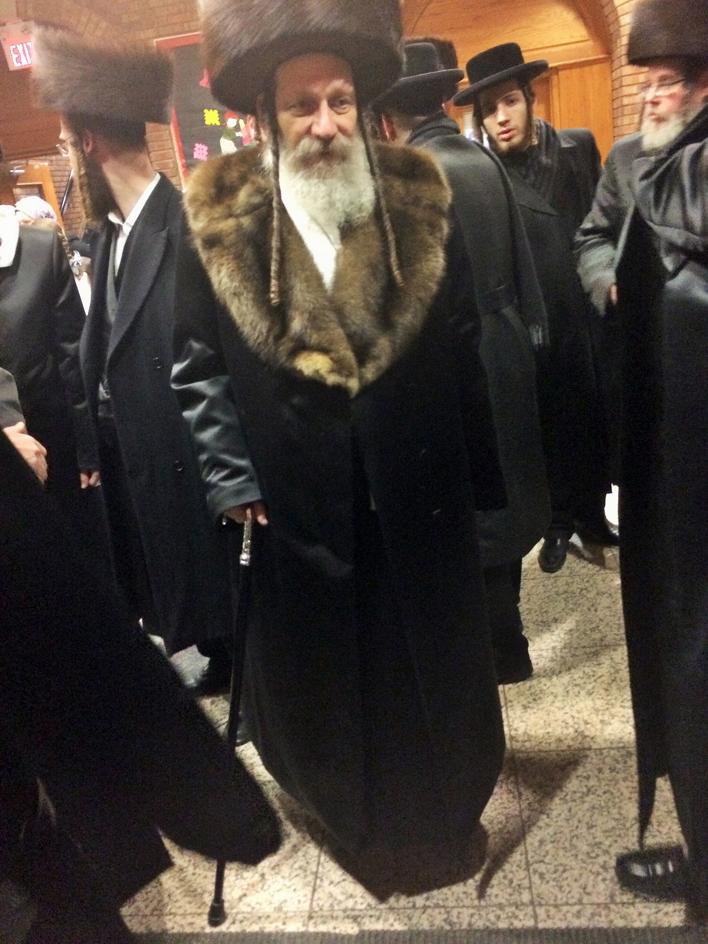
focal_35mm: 29
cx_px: 354
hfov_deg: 48.2
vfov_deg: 61.7
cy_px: 472
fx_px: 791
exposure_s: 1/15
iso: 500
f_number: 2.2
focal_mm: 4.15
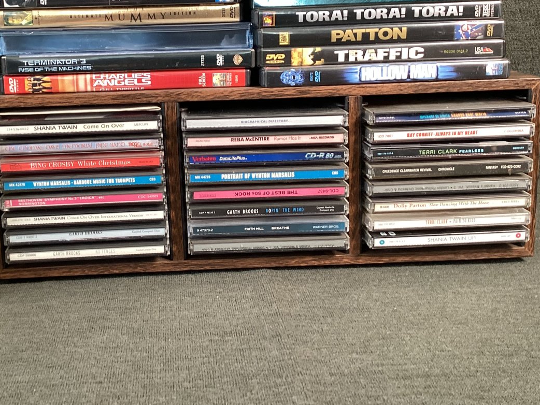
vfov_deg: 31.8
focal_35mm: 45
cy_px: 122
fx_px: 702
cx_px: 194
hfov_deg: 41.7
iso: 125
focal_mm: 3.3
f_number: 2.4
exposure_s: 1/50
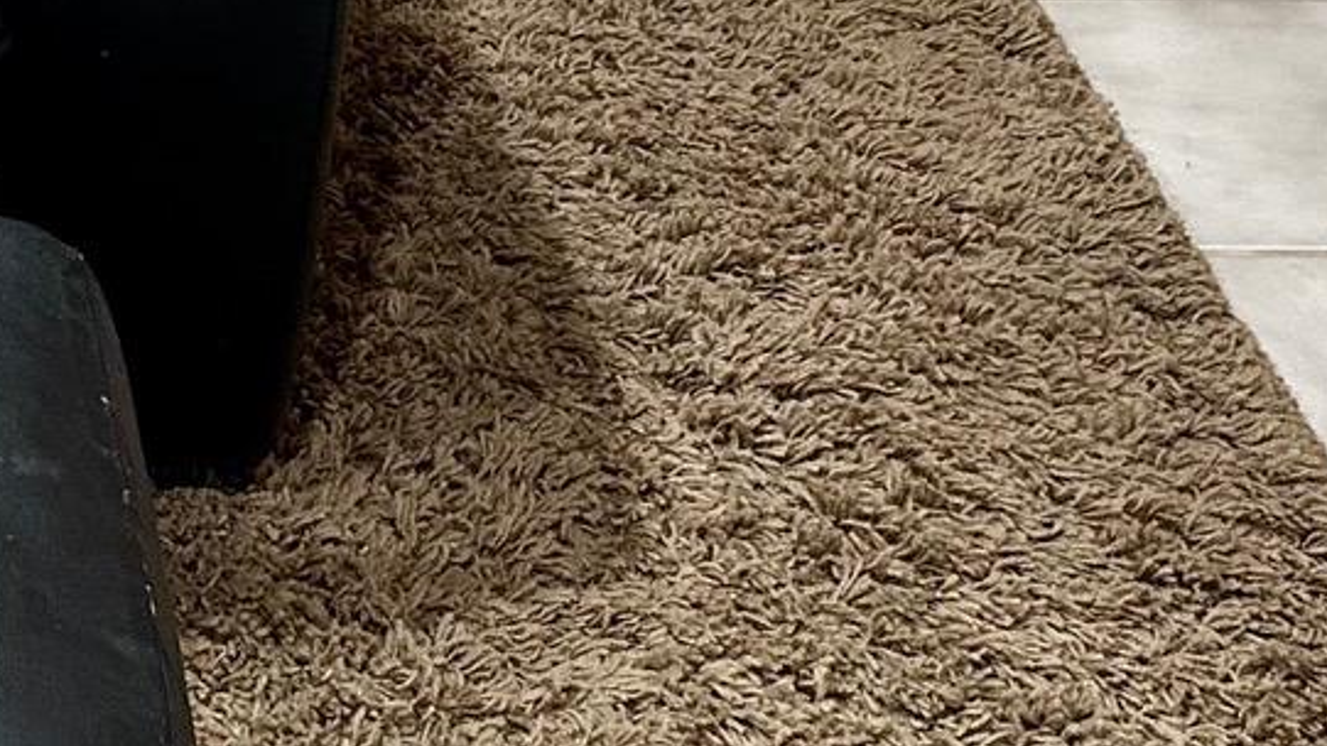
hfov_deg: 19.7
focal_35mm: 99
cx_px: -449
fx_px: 3483
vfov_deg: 10.5
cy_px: -1036
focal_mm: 6.86
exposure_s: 1/60
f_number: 1.78
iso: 400
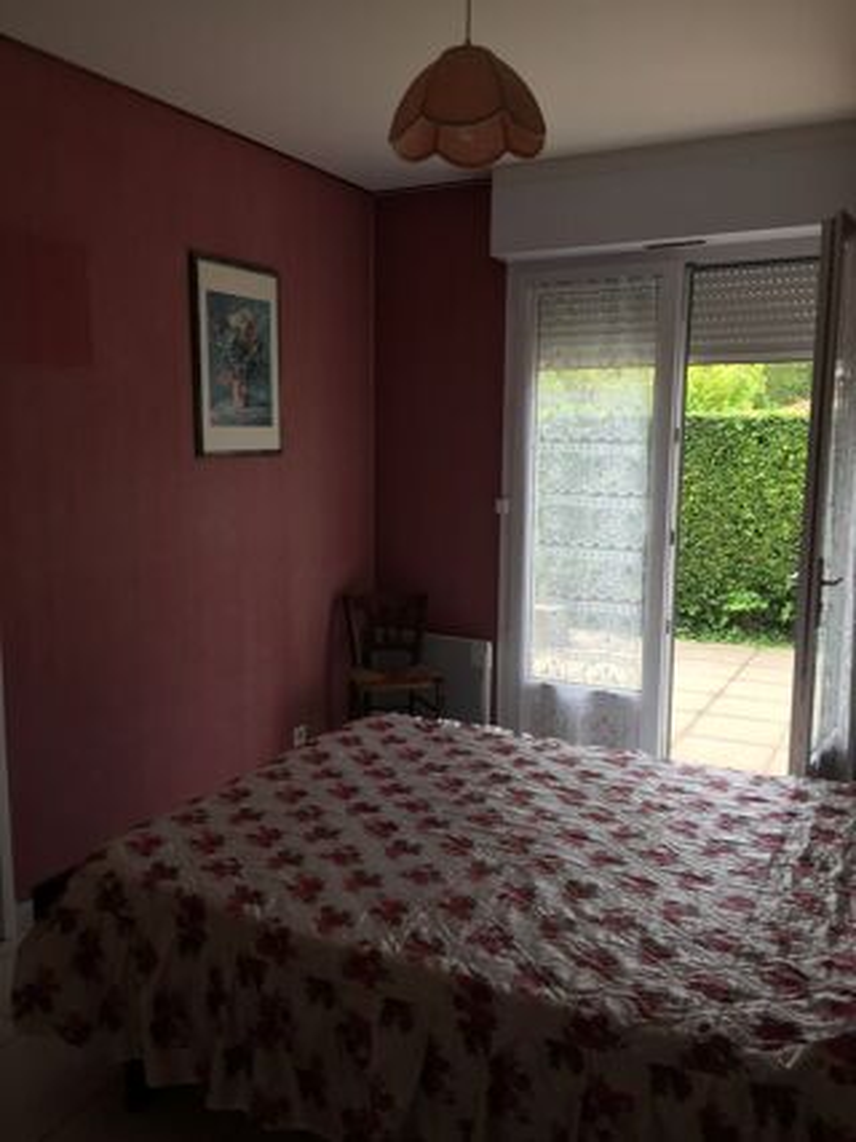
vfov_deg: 61.7
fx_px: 957
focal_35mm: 29
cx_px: 428
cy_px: 571
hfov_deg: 48.2
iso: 40
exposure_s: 1/100
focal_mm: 4.15
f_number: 2.2
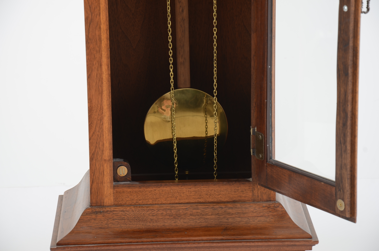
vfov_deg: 8.7
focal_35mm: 158
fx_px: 1655
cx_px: 190
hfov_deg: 13.1
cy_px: 126
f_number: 8
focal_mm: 105
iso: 100
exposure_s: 1/160
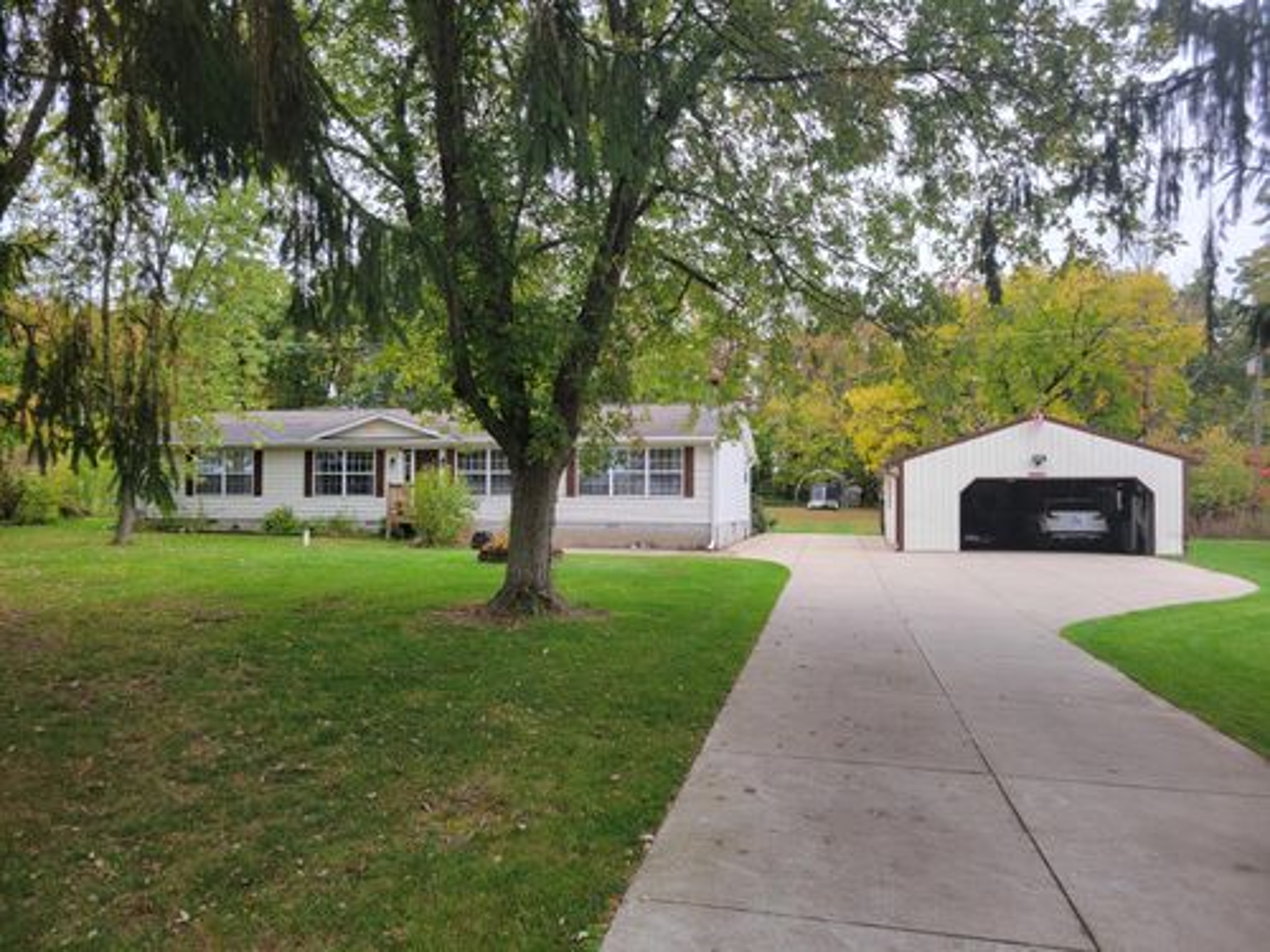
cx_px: 635
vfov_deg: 53.1
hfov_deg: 67.3
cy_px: 476
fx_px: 954
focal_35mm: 26
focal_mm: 5.4
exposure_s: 1/258
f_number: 1.8
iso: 40
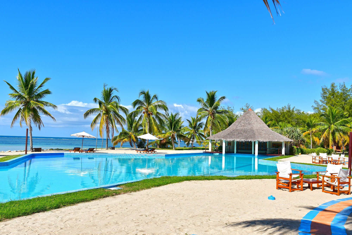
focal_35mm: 33
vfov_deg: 40.0
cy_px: 118
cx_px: 176
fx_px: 323
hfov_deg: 57.2
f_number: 5
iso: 100
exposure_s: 1/800
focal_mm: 22
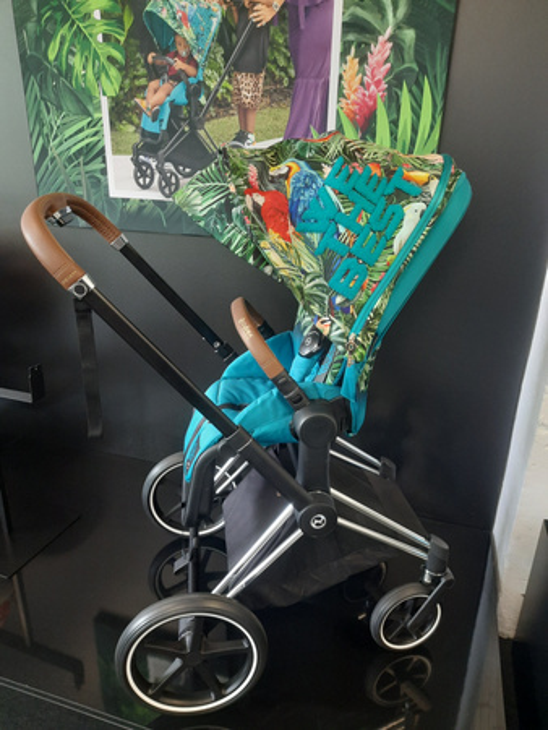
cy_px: 365
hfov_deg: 54.9
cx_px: 274
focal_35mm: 25
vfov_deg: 69.4
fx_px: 527
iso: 400
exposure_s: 1/50
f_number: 2
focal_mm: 4.6
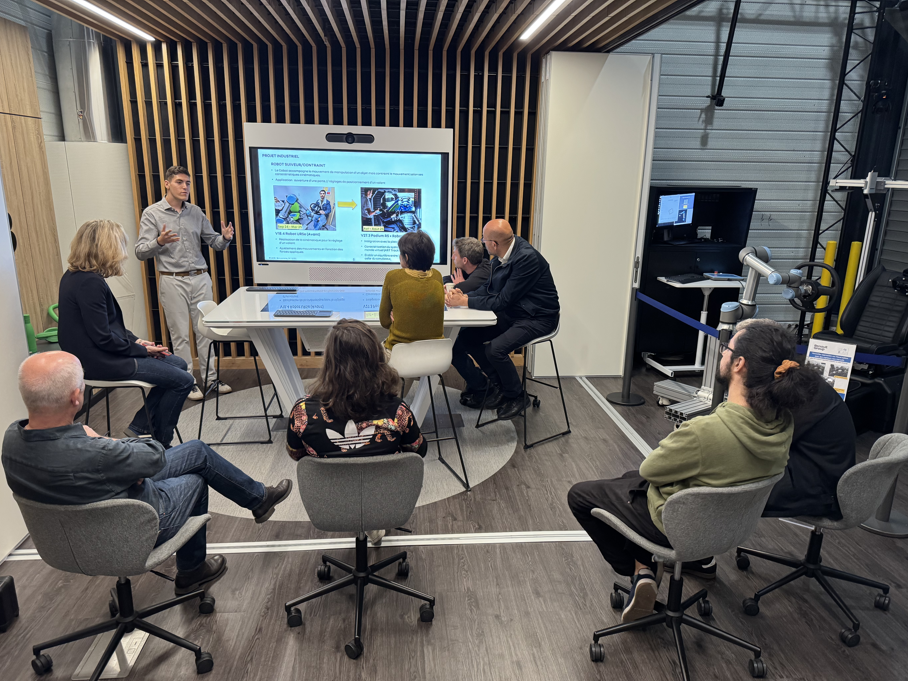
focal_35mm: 25
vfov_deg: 54.9
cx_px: 453
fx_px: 656
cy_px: 354
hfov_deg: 69.4
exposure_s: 1/60
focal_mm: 6.76
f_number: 1.78
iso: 400
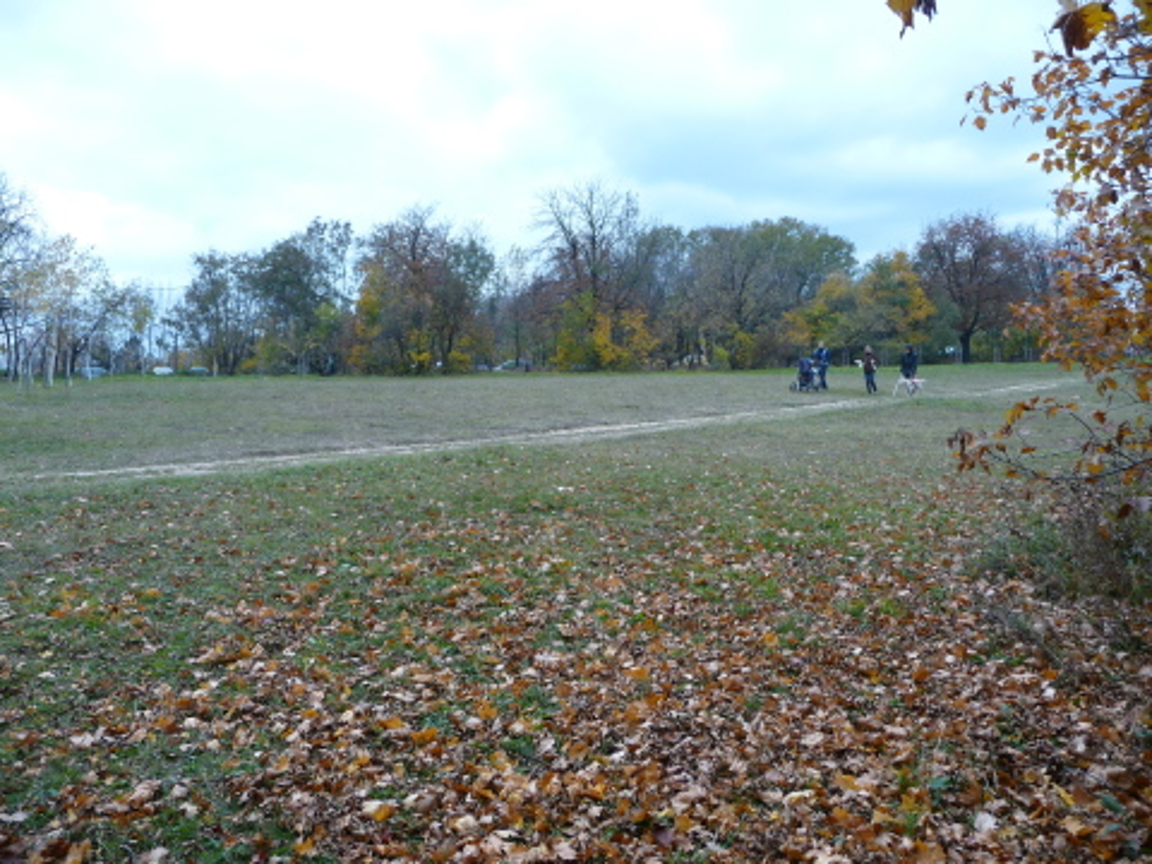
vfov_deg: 49.7
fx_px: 932
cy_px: 432
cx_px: 576
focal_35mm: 28
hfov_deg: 63.4
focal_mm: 4.7
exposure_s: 1/160
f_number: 3.3
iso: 100
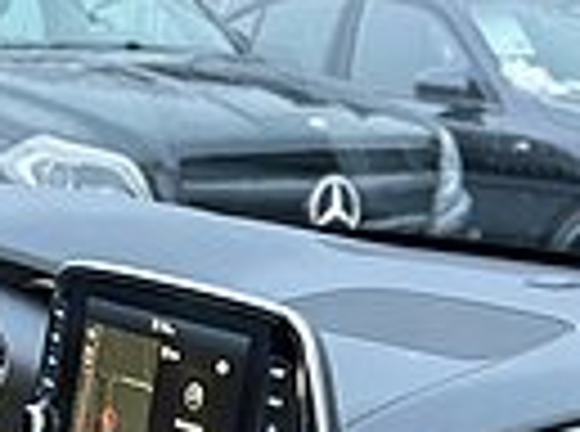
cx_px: -13
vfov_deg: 12.4
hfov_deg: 18.7
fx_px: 1704
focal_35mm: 102
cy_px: 918
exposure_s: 1/32
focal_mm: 6.76
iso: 1000
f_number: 1.78
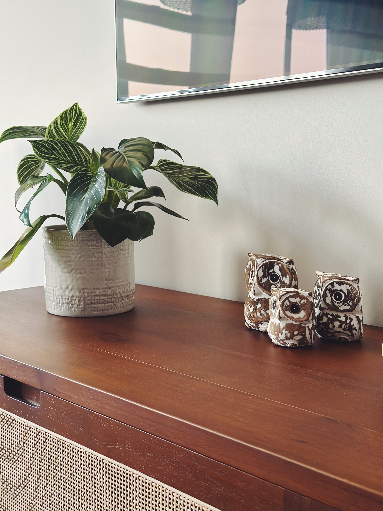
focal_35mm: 48
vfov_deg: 39.7
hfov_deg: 30.3
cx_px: 192
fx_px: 708
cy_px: 256
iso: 320
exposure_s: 1/60
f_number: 1.78
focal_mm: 6.86
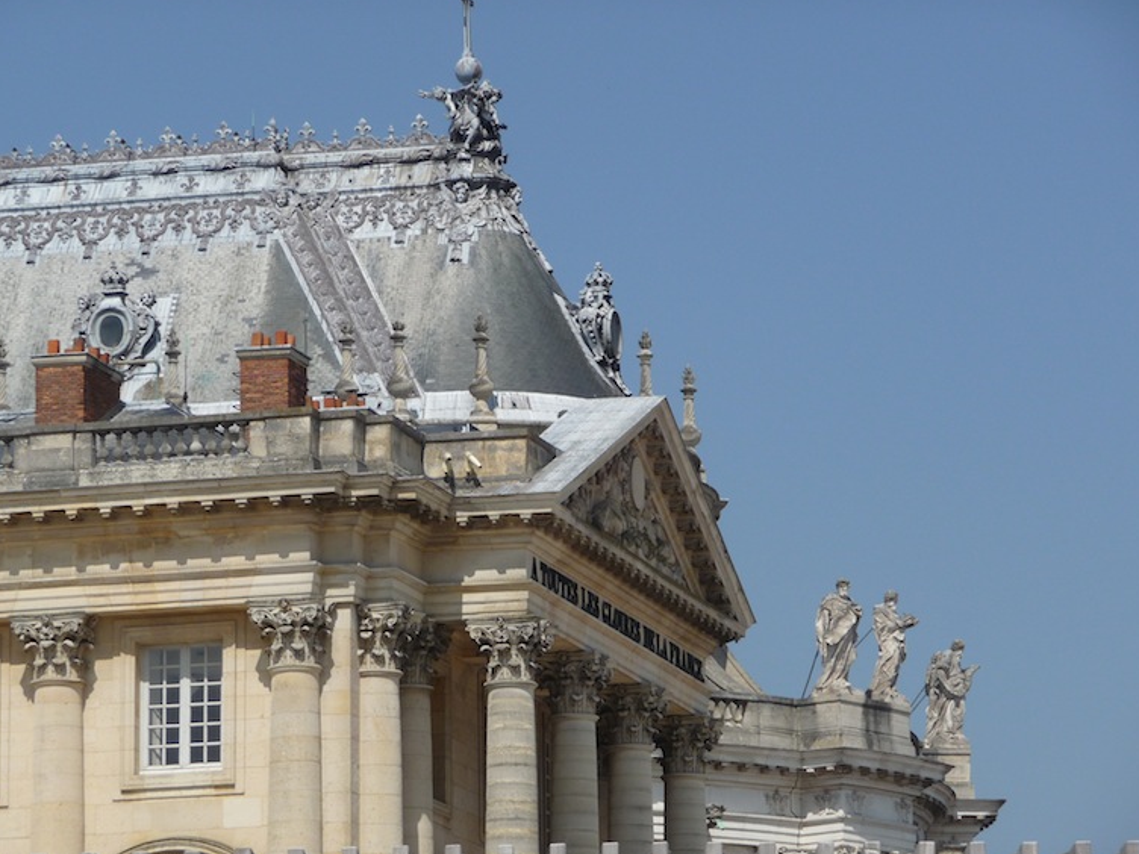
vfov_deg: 8.8
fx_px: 5528
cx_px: 542
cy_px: 410
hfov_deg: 11.8
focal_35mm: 168
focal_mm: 27.1
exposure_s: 1/1000
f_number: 4.8
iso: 100
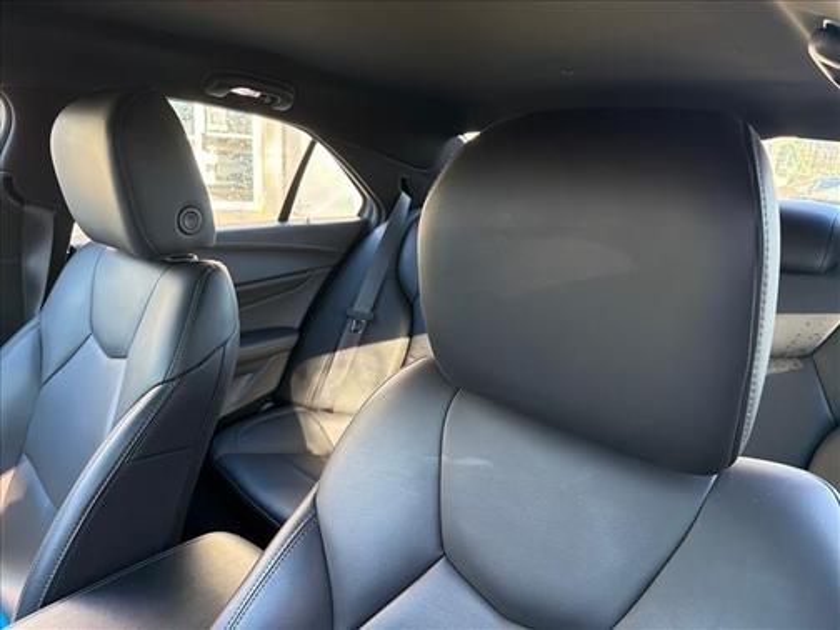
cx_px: 420
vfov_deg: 56.8
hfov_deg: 71.6
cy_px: 315
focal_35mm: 24
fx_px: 582
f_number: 1.78
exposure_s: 1/100
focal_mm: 6.76
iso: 200
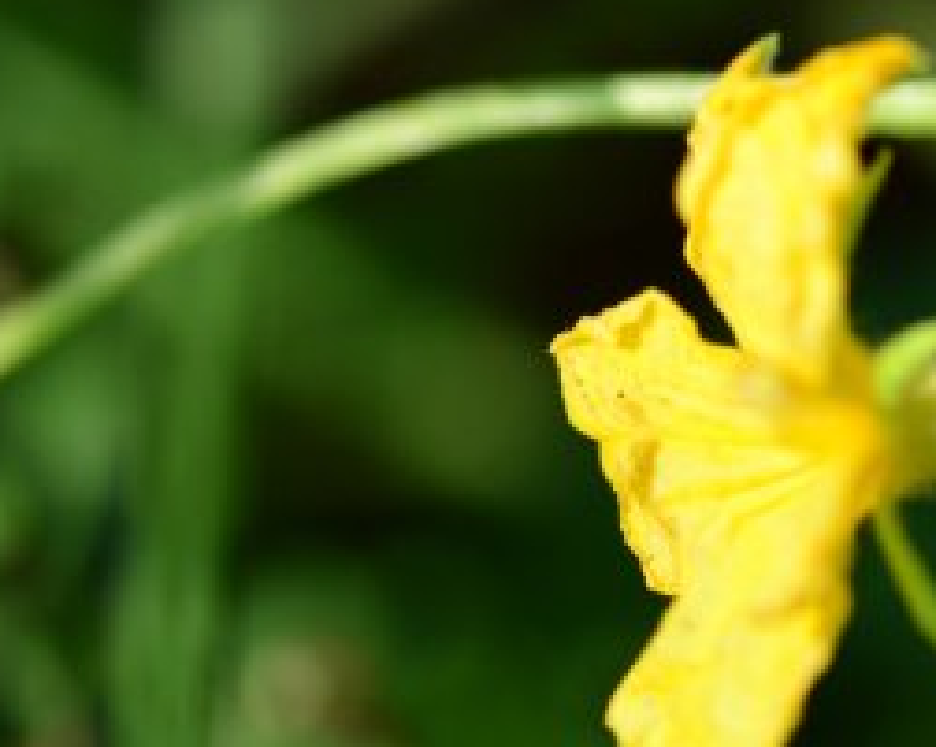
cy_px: 418
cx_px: 943
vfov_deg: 5.7
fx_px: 7471
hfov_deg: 7.1
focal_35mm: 270
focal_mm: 105
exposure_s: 1/1600
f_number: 4.5
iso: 200
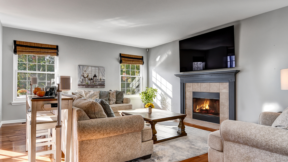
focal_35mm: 19
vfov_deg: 58.3
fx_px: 145
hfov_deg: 89.6
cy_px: 78
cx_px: 142
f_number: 3.5
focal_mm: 10
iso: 200
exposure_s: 1/160
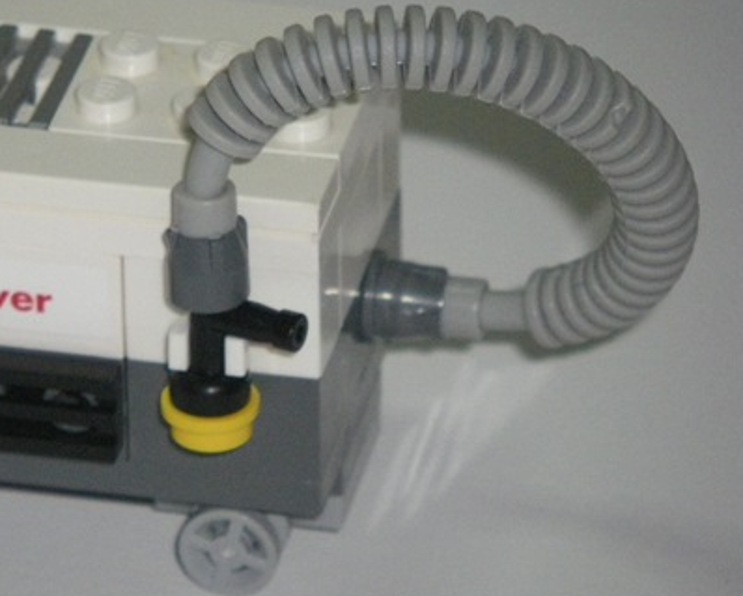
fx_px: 6800
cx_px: 161
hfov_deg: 6.2
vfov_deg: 5.0
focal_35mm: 309
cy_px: 278
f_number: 4.6
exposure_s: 1/160
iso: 500
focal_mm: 32.5
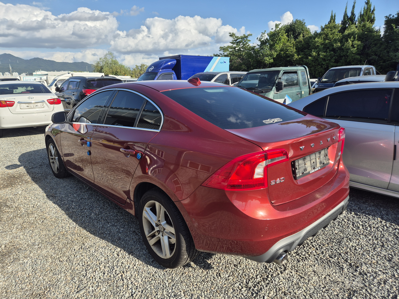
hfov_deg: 73.9
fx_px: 265
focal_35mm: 23
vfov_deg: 58.9
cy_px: 150
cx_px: 200
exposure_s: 1/1648
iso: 25
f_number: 1.8
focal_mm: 5.4
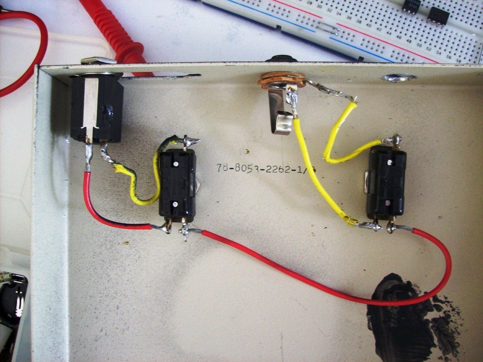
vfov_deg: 39.7
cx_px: 242
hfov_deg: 51.4
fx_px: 502
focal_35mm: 36
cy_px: 181
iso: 192
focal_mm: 6
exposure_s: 1/8
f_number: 2.7
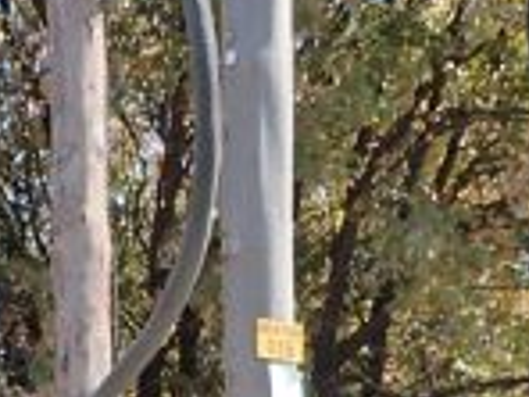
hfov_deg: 14.6
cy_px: 962
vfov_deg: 9.7
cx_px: 182
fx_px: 2063
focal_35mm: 135
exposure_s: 1/1250
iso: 200
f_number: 2.8
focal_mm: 4.5
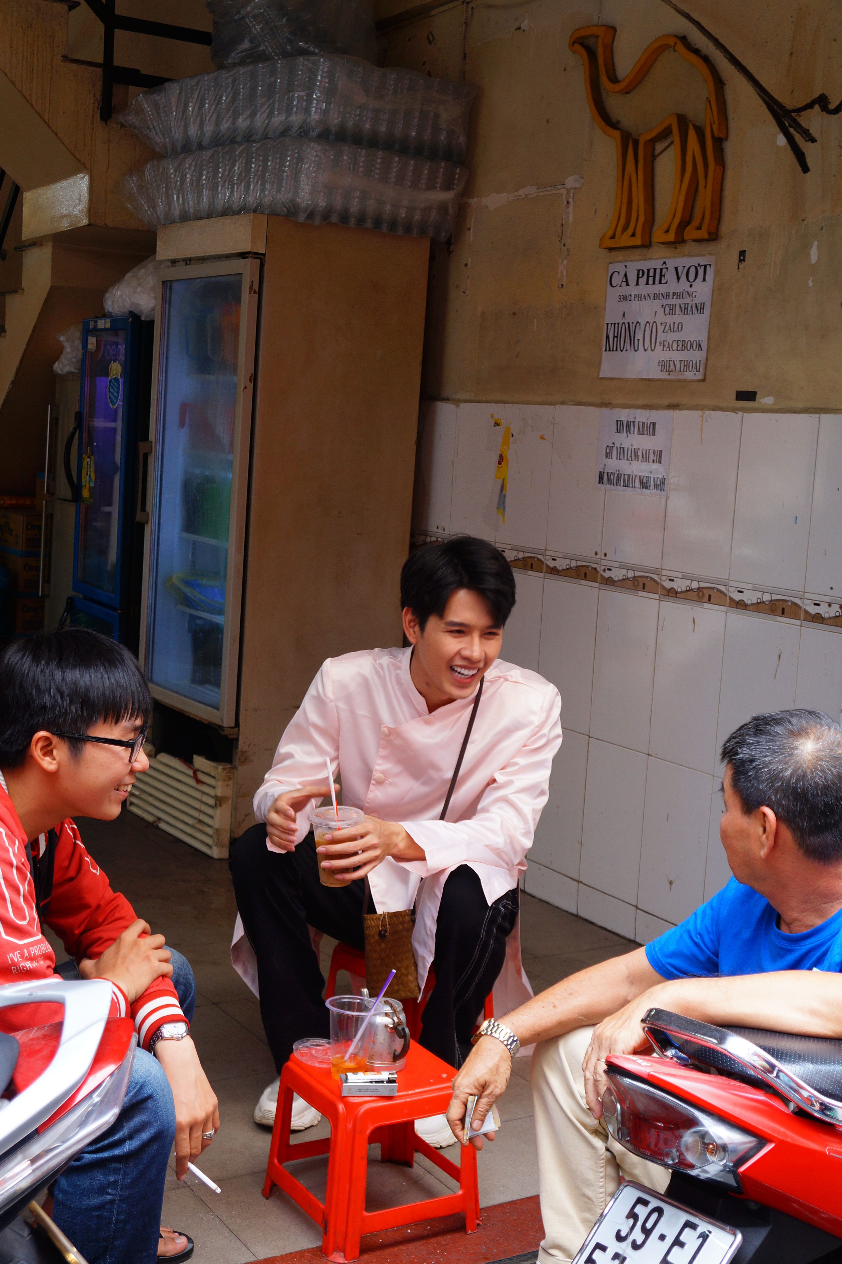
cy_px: 632
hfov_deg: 30.8
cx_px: 421
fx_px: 1528
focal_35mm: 44
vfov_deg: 45.0
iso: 200
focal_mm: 29
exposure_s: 1/50
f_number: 4
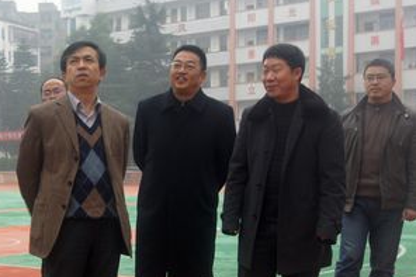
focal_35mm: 76
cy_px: 203
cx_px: 67
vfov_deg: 17.8
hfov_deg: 26.1
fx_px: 878
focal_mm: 30
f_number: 6.3
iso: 200
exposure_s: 1/60
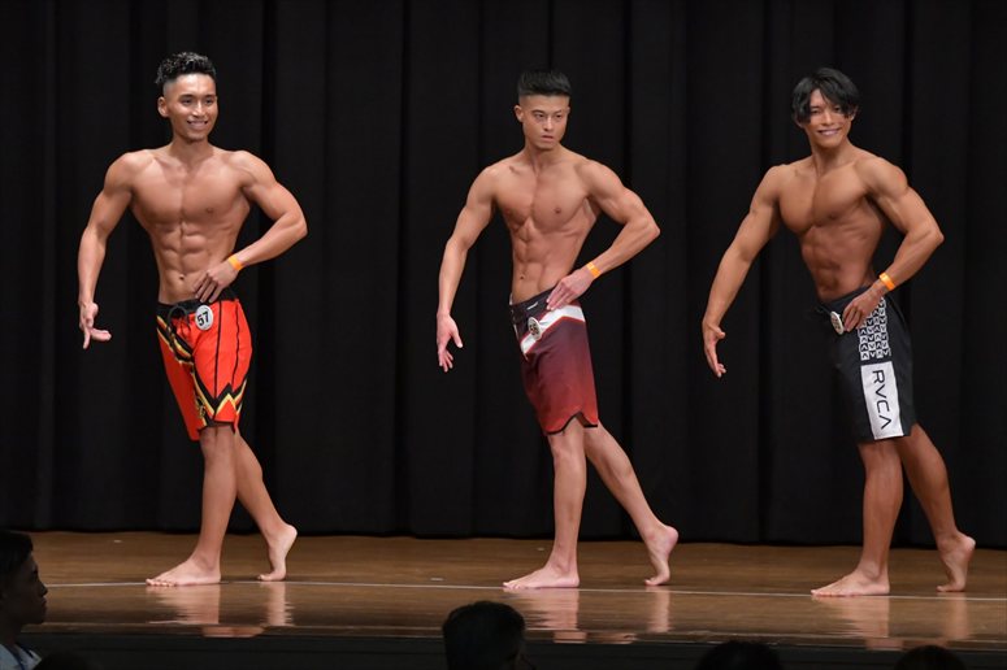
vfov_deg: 6.1
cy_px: 335
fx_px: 6291
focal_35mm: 225
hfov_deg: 9.2
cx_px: 504
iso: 5000
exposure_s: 1/400
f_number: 5.6
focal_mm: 150
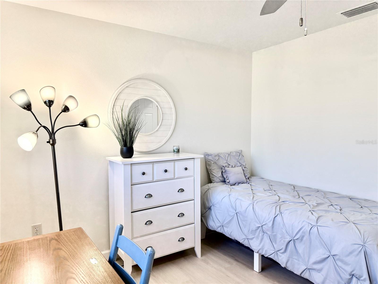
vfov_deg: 56.8
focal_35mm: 24
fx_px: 262
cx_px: 189
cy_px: 142
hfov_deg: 71.6
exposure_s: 1/157
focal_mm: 6.76
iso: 125
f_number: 1.78
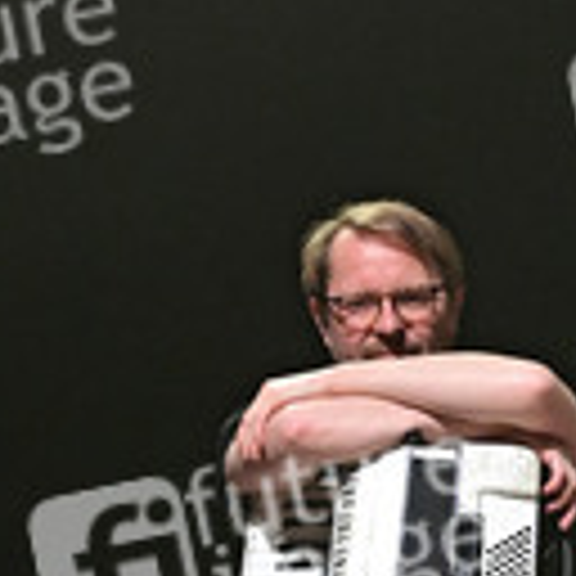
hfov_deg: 3.3
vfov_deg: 3.3
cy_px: 770
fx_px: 9978
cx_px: 392
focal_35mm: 530
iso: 4000
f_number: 2.8
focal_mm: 200
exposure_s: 1/500
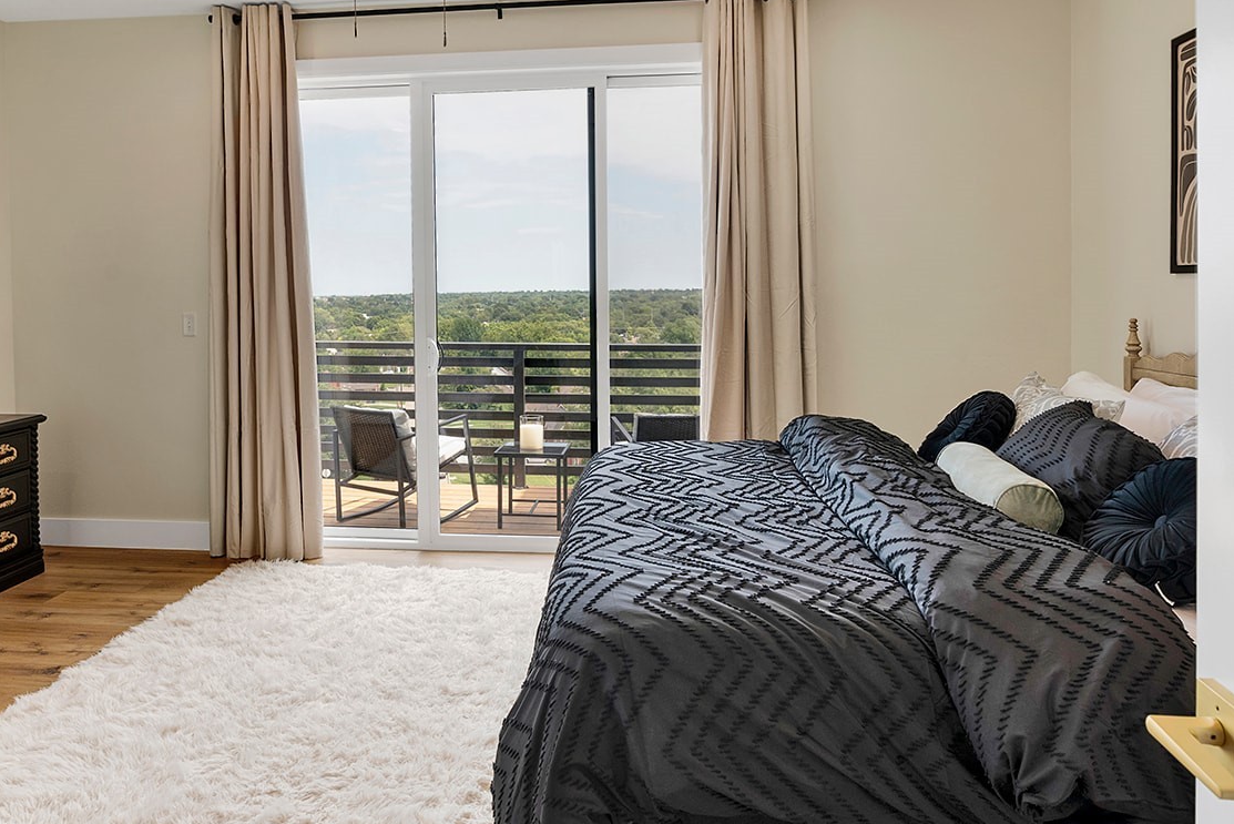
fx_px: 789
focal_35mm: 23
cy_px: 414
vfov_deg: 55.2
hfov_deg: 75.8
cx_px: 548
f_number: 8
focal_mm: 16
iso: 250
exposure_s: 1/80
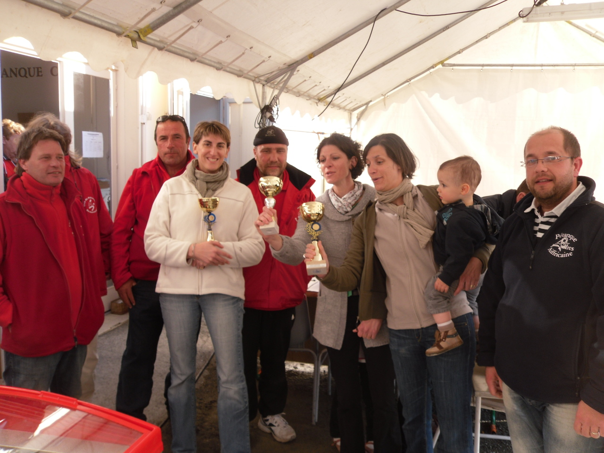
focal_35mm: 35
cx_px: 302
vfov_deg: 40.7
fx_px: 611
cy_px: 226
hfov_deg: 52.6
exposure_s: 1/107
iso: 80
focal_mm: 6.3
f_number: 3.5
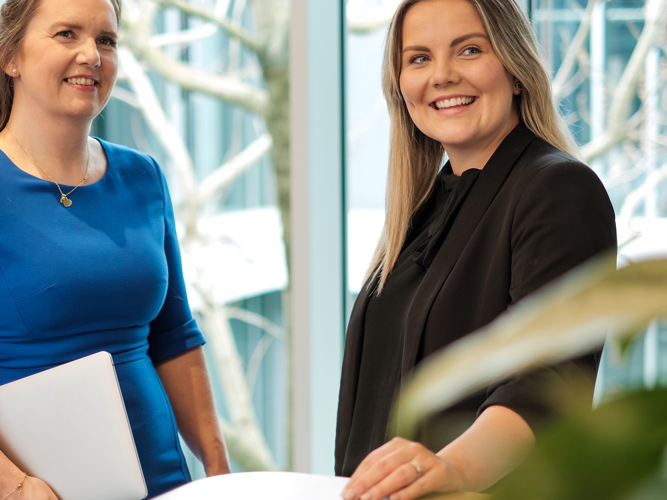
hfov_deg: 21.8
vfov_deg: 16.4
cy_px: 188
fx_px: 1734
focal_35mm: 90
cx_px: 302
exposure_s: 1/125
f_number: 1.4
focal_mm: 35
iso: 100
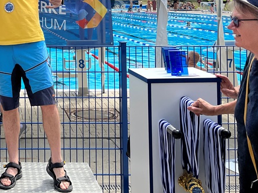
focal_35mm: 65
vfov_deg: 21.8
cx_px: -13
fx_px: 484
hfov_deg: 27.7
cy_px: 0
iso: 50
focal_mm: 5.1
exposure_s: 1/4854
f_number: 1.6
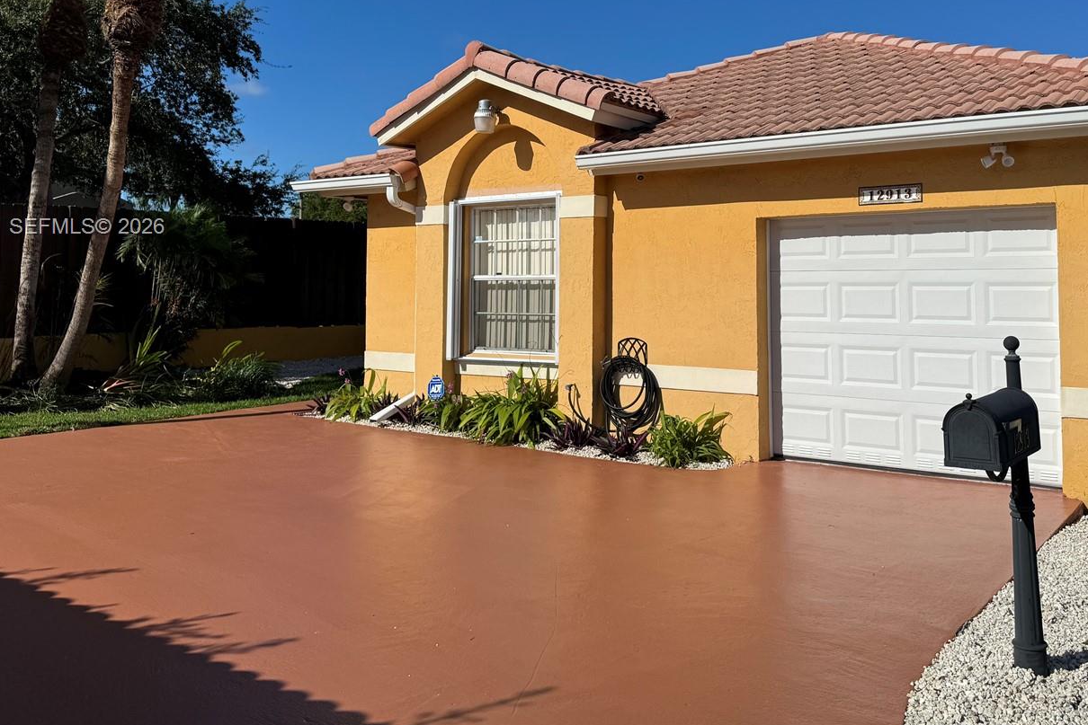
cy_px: 228
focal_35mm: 33
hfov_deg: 57.1
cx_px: 604
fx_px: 997
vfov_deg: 39.4
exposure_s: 1/12346
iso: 80
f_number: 1.78
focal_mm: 6.86
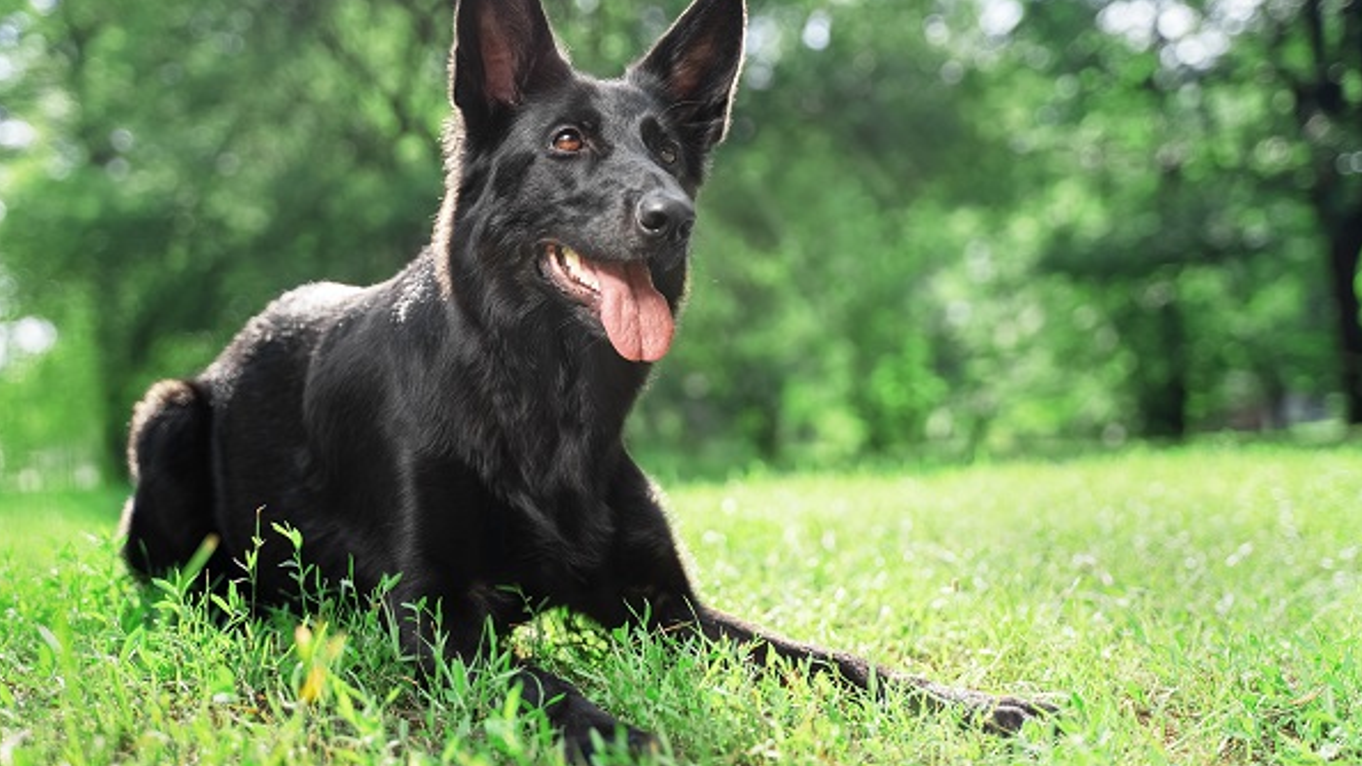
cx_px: 679
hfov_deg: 38.5
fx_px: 1950
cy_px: 365
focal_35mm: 54
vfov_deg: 22.2
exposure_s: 1/500
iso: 100
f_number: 2.8
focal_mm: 51
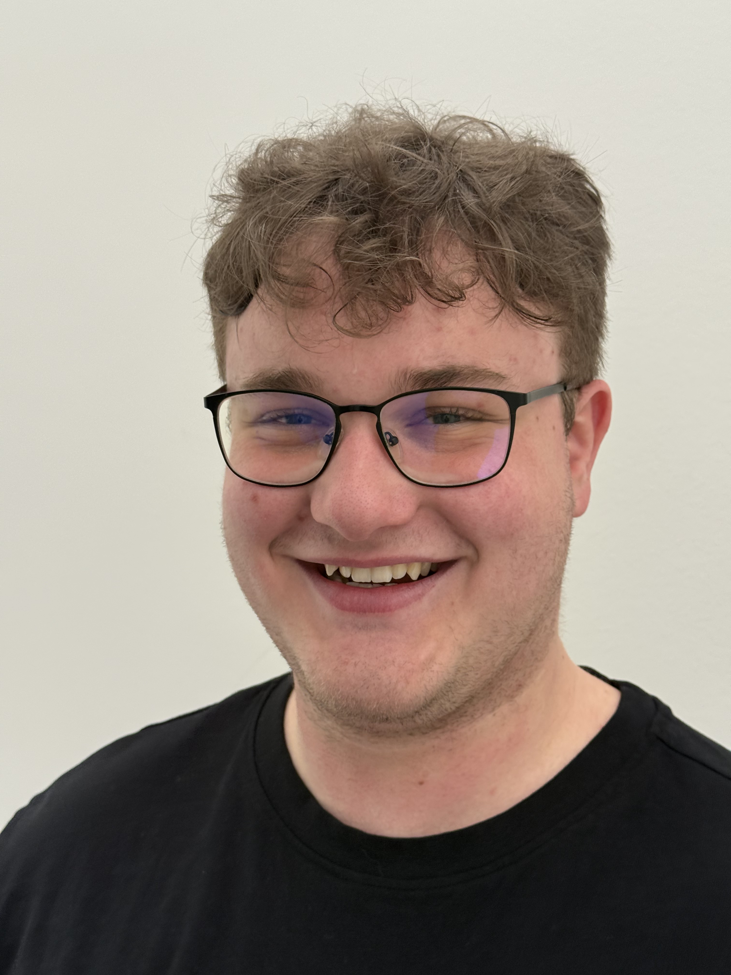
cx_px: 366
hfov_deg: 30.3
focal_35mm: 48
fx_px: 1352
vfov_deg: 39.7
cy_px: 488
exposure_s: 1/121
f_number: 1.78
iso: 125
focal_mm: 6.76
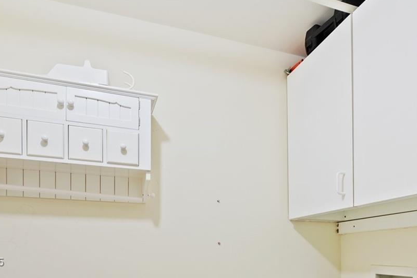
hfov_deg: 58.2
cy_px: 263
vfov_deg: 37.6
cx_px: 254
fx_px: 370
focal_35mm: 32
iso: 200
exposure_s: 1/4
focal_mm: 16
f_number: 8
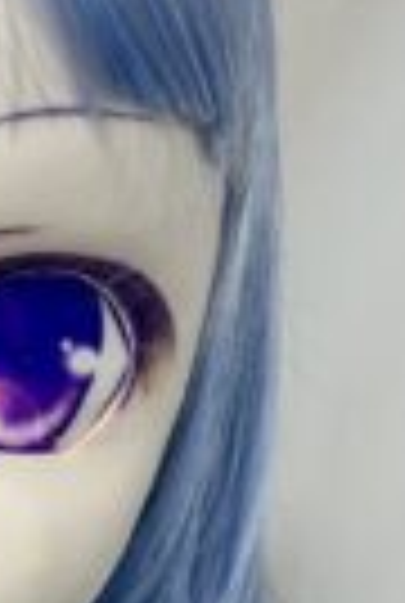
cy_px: 482
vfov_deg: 23.0
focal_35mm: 87
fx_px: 1460
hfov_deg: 14.7
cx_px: -202
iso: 80
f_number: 1.5
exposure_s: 1/120
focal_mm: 5.7
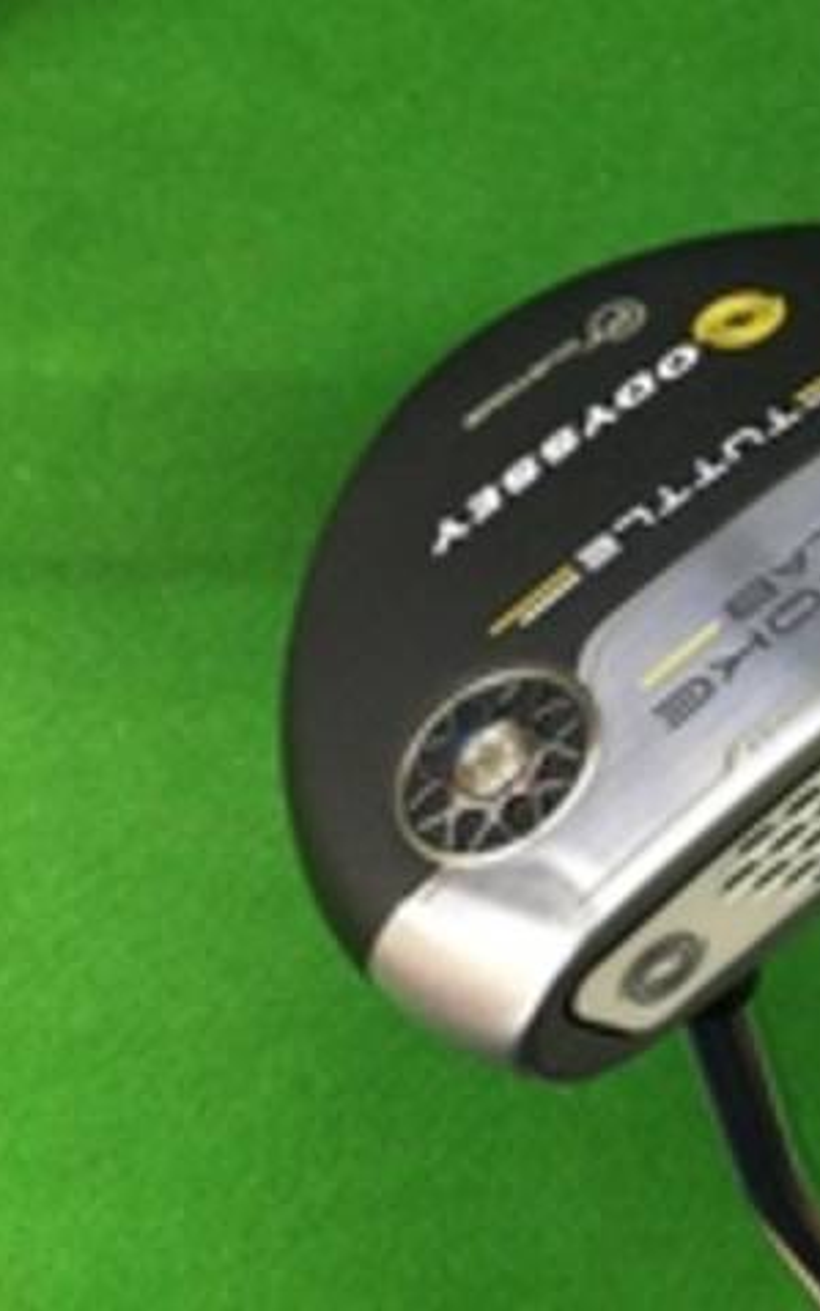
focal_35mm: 44
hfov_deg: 27.9
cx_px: 776
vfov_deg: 45.3
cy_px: 656
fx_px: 1572
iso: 125
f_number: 2.4
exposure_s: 1/30
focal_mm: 3.3
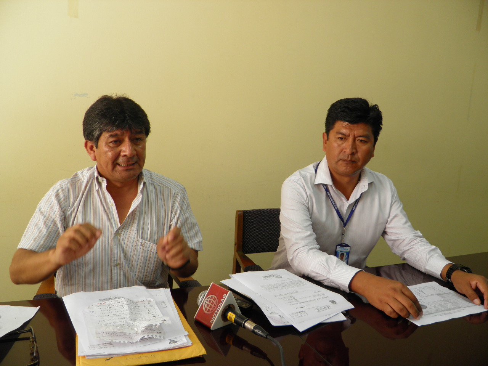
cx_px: 244
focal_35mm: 28
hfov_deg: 63.4
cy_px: 183
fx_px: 395
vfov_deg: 49.7
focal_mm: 4.9
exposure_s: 1/30
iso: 64
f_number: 2.8
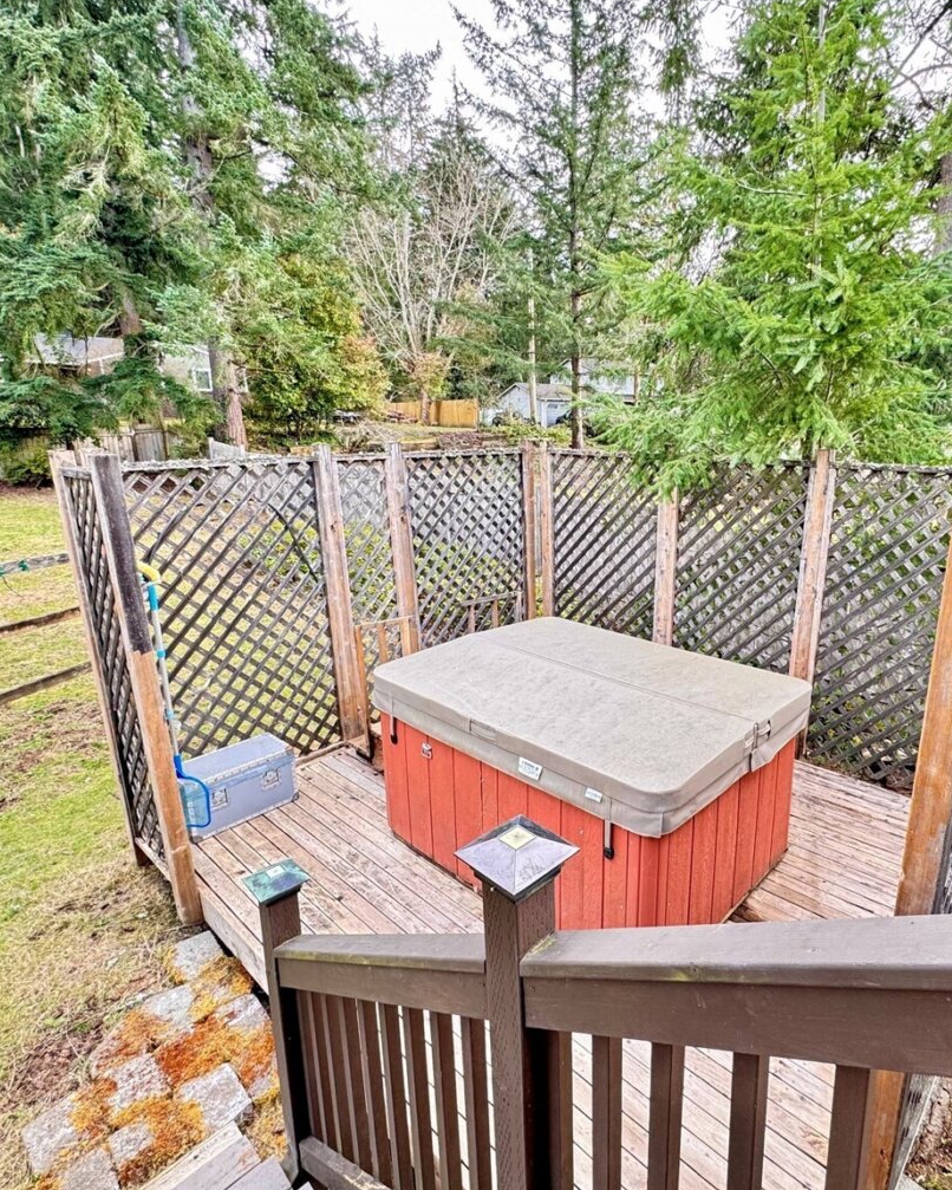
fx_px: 669
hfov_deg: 69.7
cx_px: 598
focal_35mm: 19
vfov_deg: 83.3
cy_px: 584
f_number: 2.2
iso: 125
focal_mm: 2.22
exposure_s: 1/99
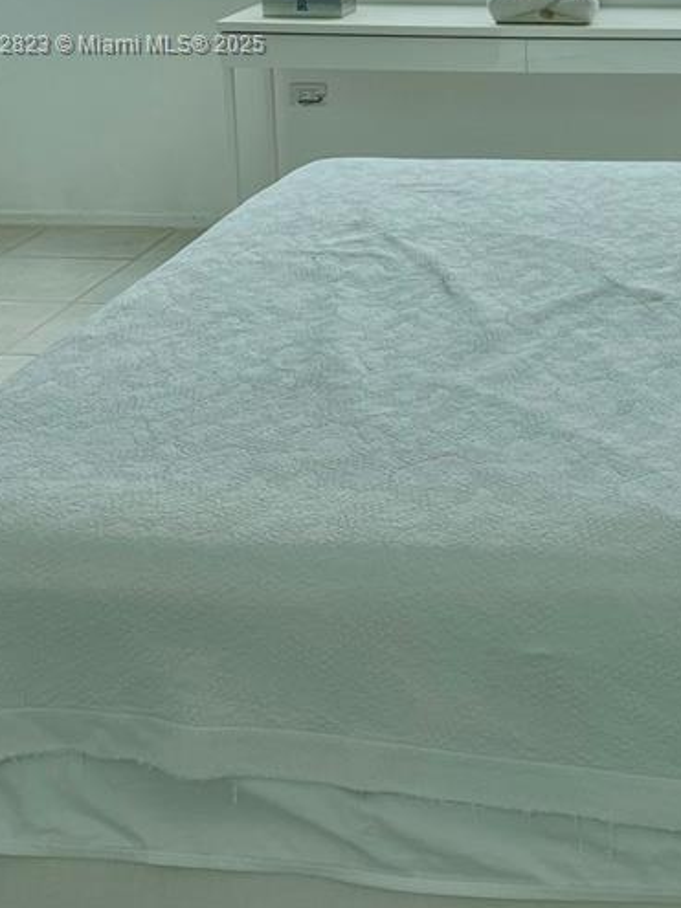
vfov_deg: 29.1
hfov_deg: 22.0
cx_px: 754
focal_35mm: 63
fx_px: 1653
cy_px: 46
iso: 32
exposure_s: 1/222
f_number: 1.8
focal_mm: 4.25
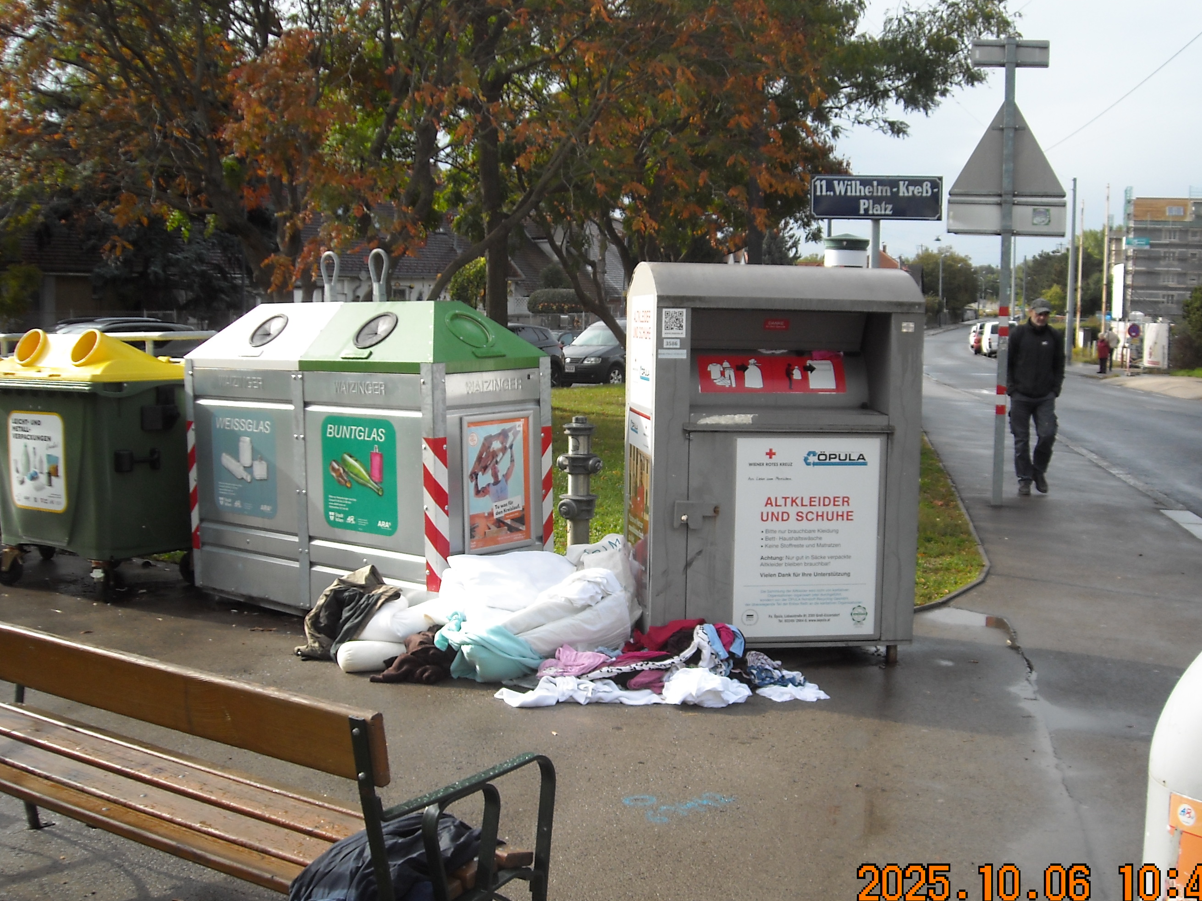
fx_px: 1424
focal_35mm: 41
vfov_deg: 35.1
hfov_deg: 45.8
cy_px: 466
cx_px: 587
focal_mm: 5.7
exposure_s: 1/135
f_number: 5.6
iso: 64
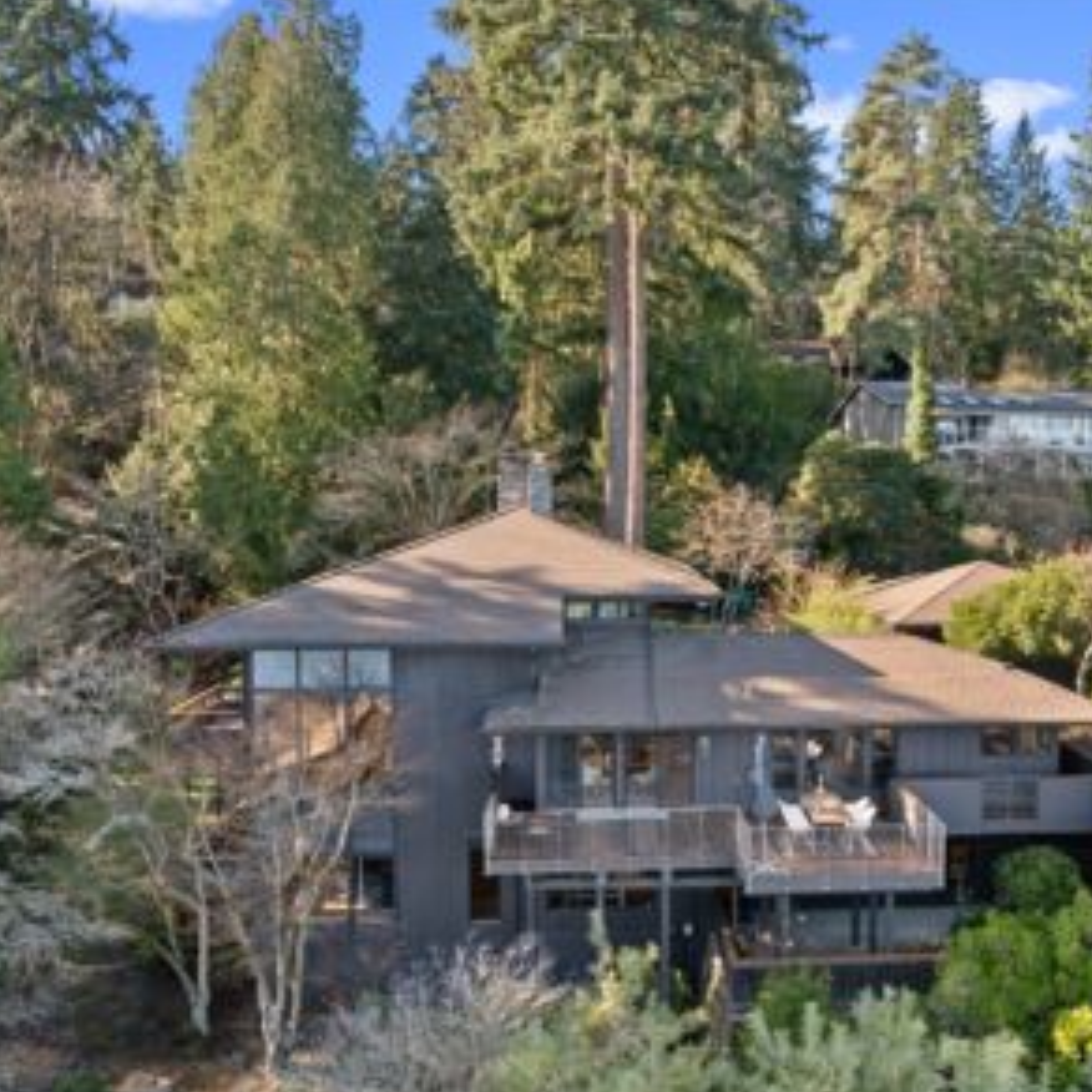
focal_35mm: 29
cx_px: 621
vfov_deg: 55.6
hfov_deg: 55.4
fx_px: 1035
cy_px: 548
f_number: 2.8
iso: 330
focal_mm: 12.29
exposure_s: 1/320
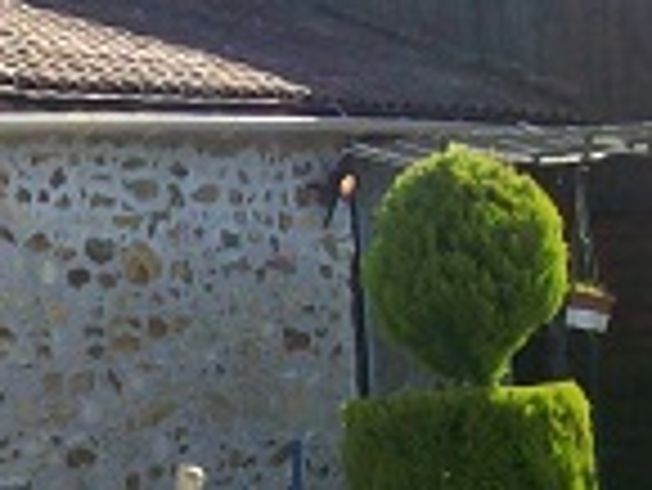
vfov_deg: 7.5
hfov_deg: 9.9
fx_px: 3732
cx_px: -99
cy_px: 447
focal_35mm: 198
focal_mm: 6
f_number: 4.8
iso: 80
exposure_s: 1/282
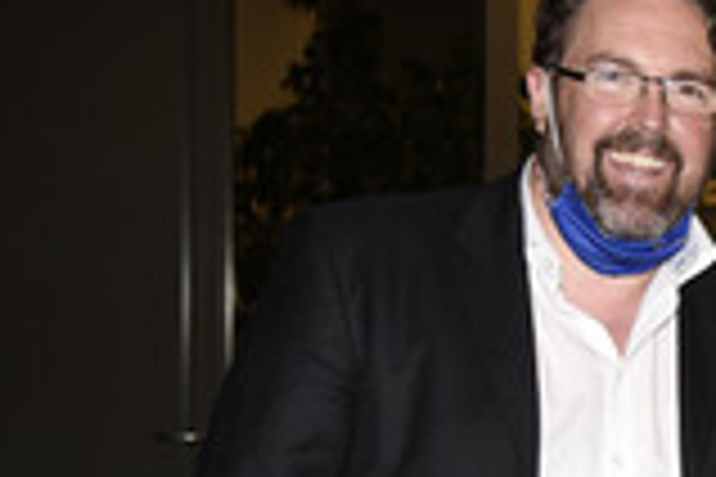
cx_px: 984
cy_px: 490
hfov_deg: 13.8
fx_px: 2824
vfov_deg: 9.6
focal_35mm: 142
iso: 1600
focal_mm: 50
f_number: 6.3
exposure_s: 1/125
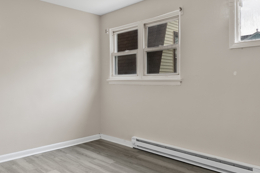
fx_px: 217
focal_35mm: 30
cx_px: 112
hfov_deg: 61.7
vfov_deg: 43.6
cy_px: 87
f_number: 7.1
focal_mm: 10
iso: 400
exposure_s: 1/5
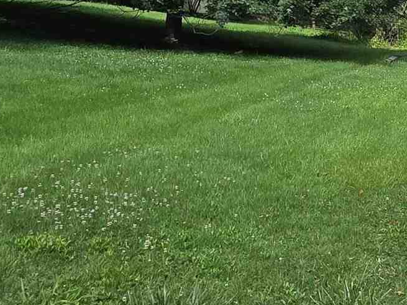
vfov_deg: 23.4
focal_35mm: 61
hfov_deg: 24.9
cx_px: 597
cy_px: 29
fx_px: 717
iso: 50
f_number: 2.2
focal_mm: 2.2
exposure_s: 1/1457
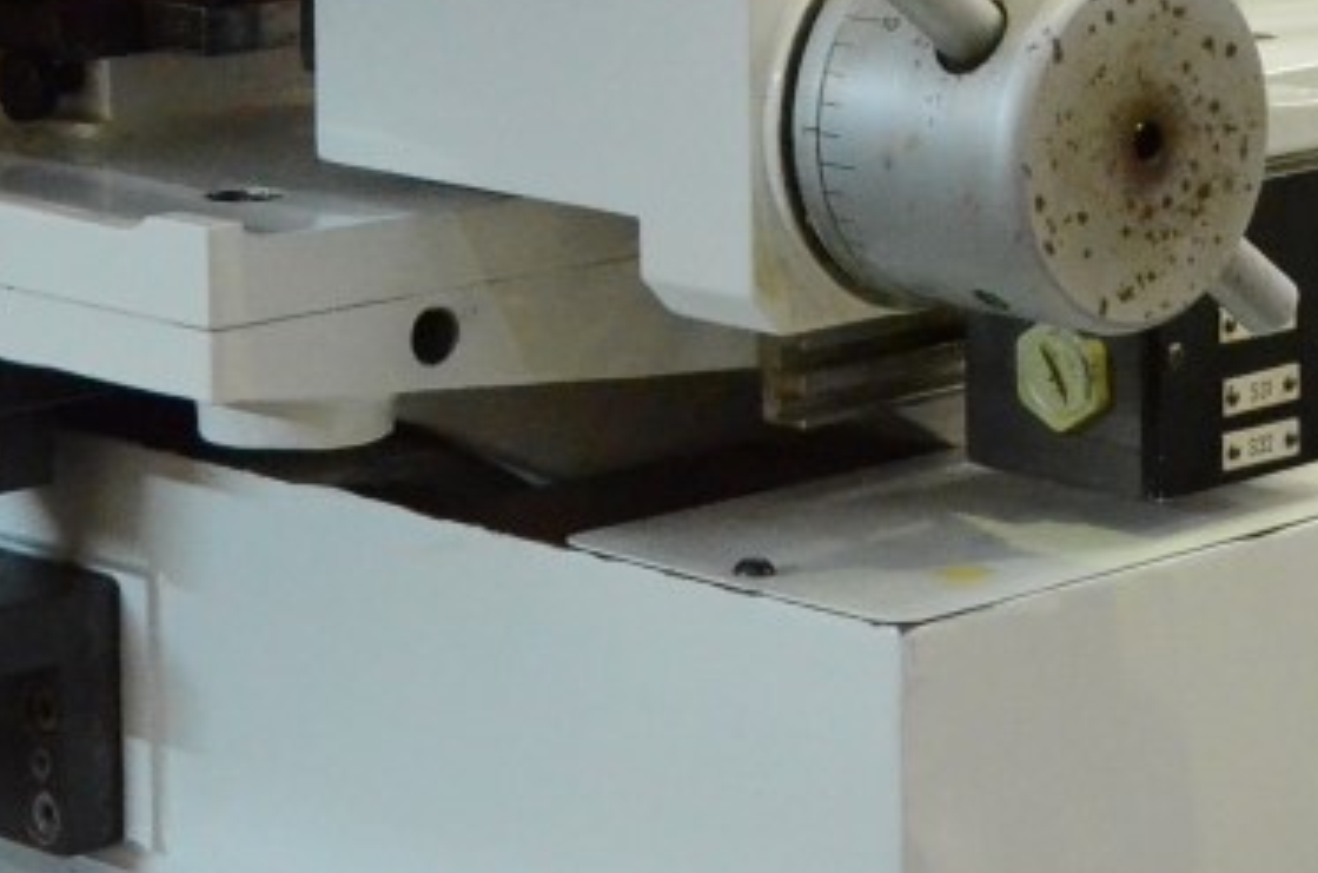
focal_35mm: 140
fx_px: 5115
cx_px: 889
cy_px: -194
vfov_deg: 9.6
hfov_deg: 14.7
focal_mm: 32
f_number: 5.6
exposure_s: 1/125
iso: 6400
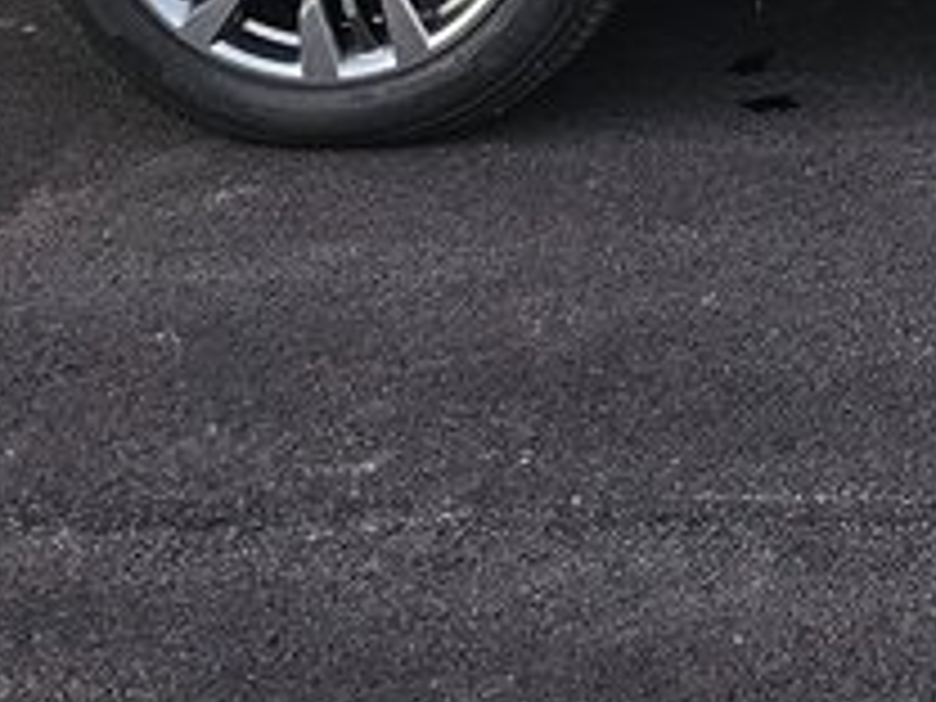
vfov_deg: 11.5
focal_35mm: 113
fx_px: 3055
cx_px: 1526
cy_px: -792
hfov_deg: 15.6
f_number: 1.7
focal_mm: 6.3
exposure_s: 1/240
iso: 640
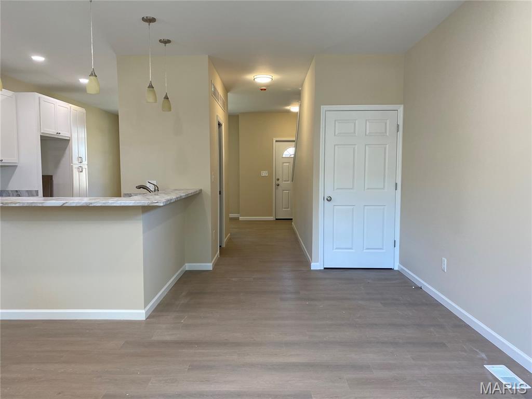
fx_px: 400
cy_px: 200
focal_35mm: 26
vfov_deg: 53.1
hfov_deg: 67.3
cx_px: 266
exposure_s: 1/120
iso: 100
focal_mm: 4.25
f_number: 1.8
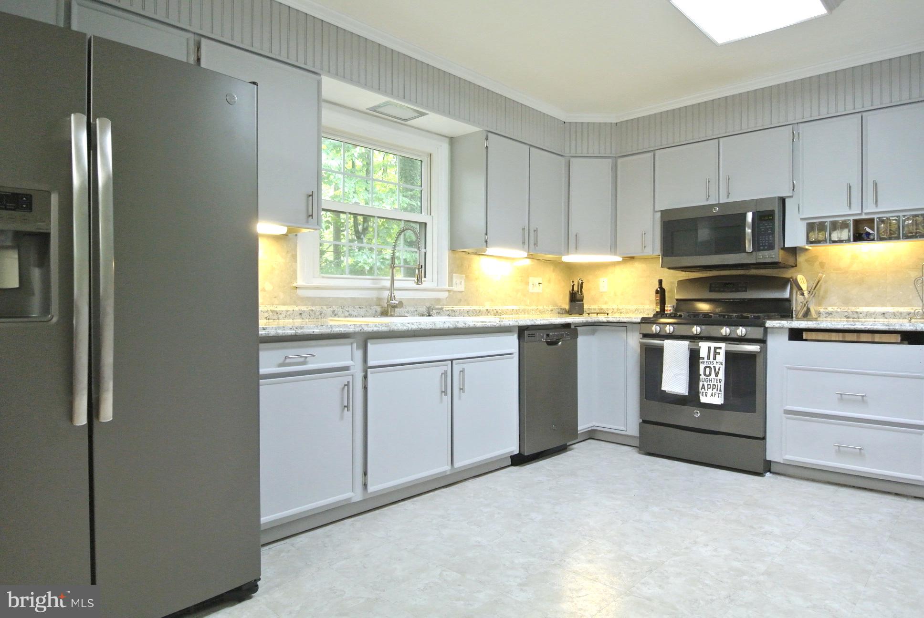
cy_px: 309
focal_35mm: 21
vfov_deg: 59.6
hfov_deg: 81.1
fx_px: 540
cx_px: 462
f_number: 4
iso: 640
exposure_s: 1/30
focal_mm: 8.1
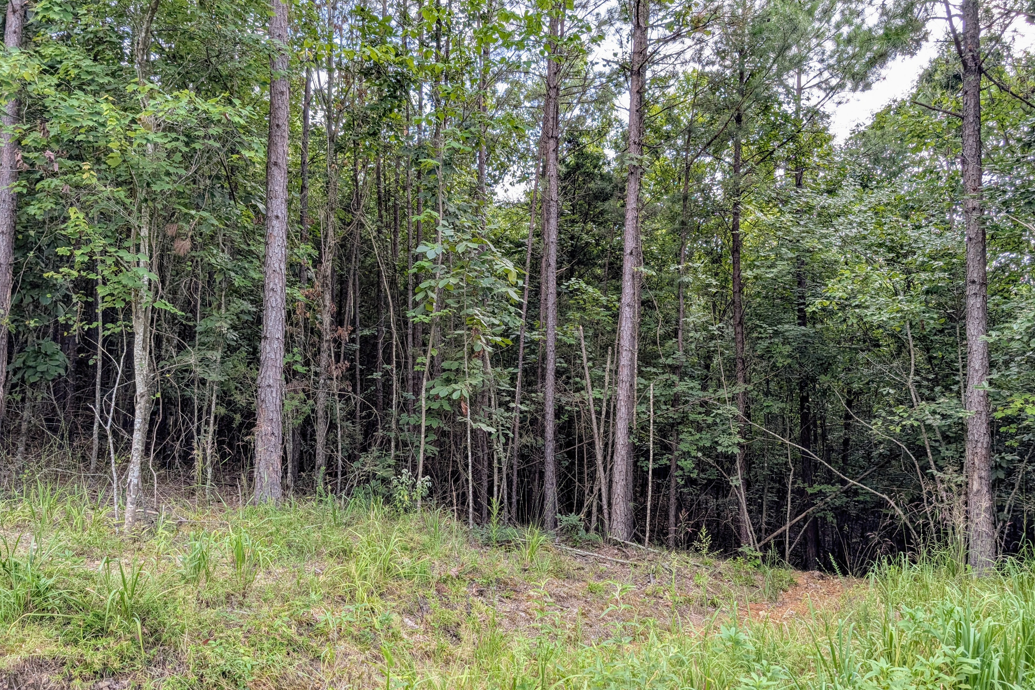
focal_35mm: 26
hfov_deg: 69.4
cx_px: 524
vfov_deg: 49.3
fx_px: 747
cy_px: 404
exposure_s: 1/171
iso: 30
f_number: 1.68
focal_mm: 6.9
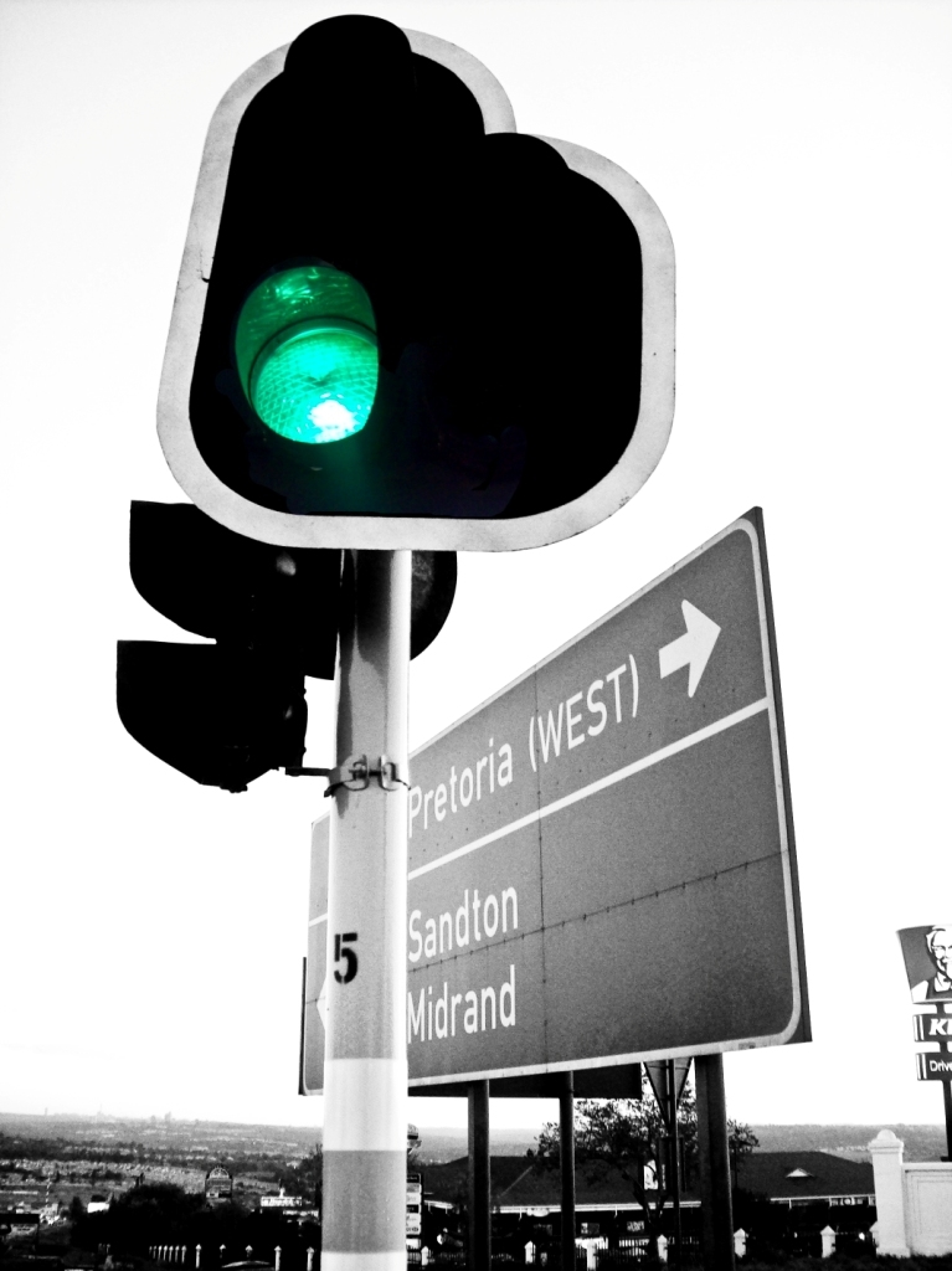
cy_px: 636
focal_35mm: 36
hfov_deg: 39.6
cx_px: 476
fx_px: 1321
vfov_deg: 51.4
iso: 80
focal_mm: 6
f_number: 2.7
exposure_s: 1/60
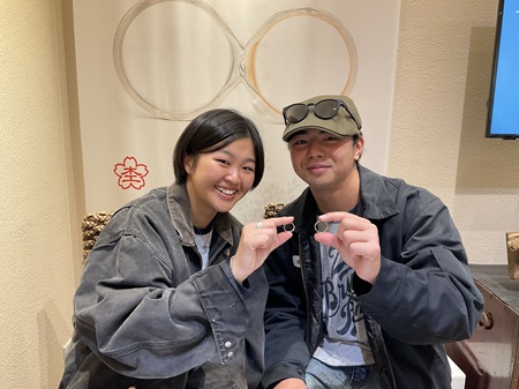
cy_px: 194
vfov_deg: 48.2
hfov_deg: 61.7
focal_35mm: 29
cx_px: 260
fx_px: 435
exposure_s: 1/50
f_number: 1.8
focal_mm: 3
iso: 50
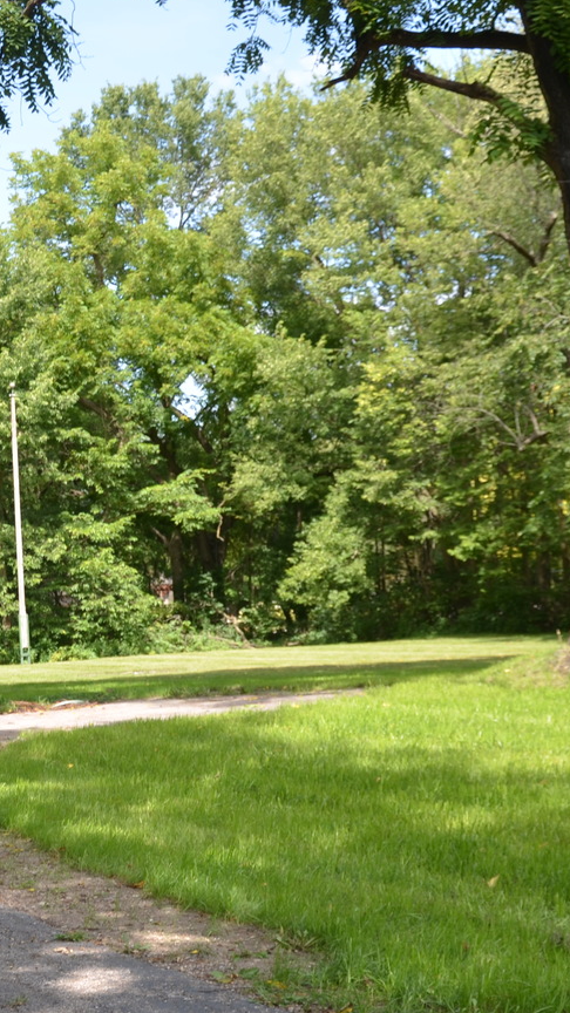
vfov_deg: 28.5
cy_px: 616
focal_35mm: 74
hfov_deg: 16.0
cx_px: -10
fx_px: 1988
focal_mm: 25
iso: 100
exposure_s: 1/250
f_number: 4.5
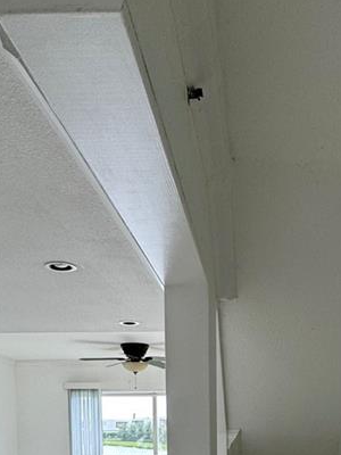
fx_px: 552
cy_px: 477
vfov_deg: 38.6
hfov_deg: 33.7
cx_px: 250
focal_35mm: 42
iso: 64
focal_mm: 2.22
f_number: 2.2
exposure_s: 1/99
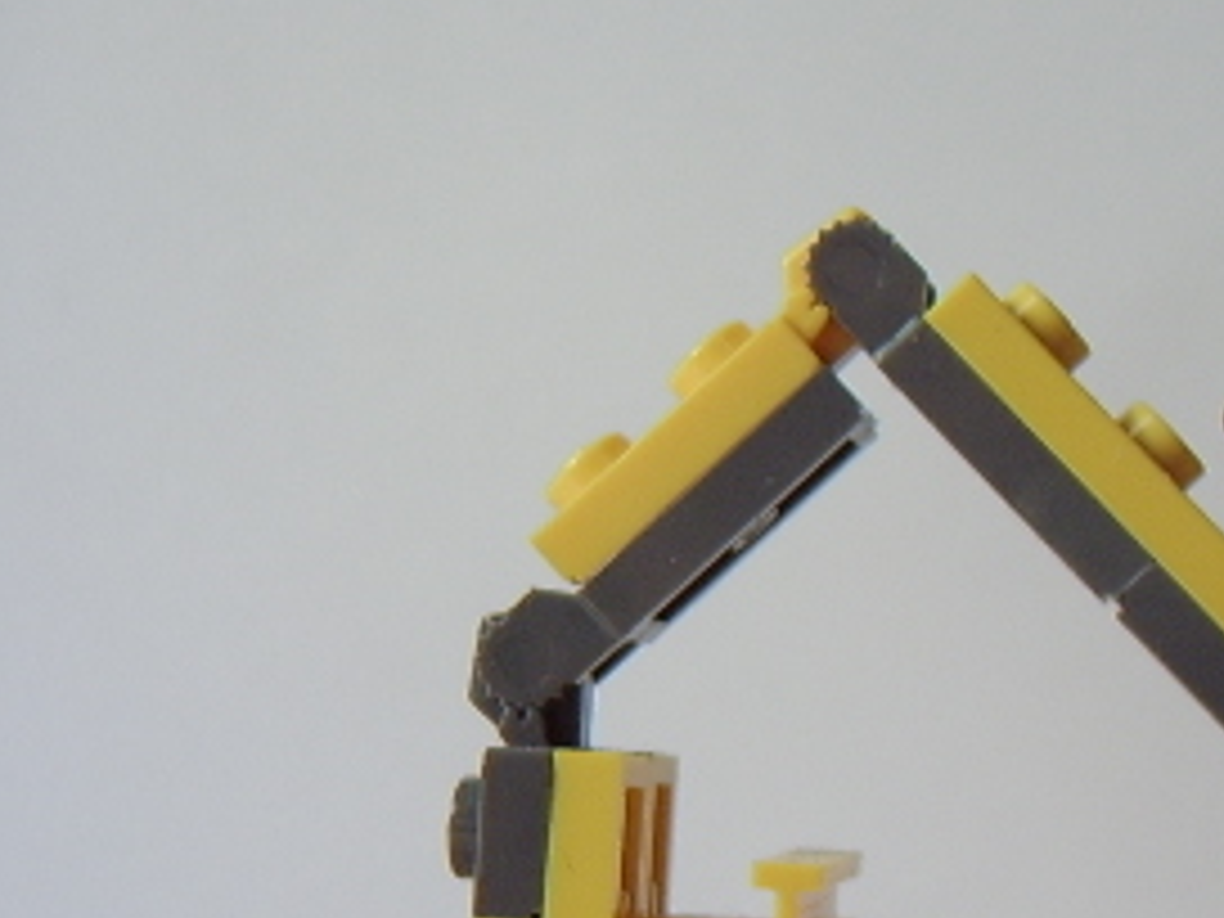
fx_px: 2581
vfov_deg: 19.9
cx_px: 1422
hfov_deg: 24.5
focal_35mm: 73
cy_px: 792
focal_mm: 8.13
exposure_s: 1/30
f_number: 2.7
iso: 100
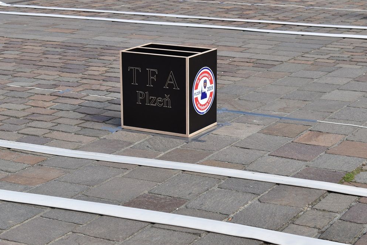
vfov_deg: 16.0
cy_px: 120
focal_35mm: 86
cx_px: 183
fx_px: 872
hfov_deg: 23.8
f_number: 8
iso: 100
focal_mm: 55
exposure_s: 1/160
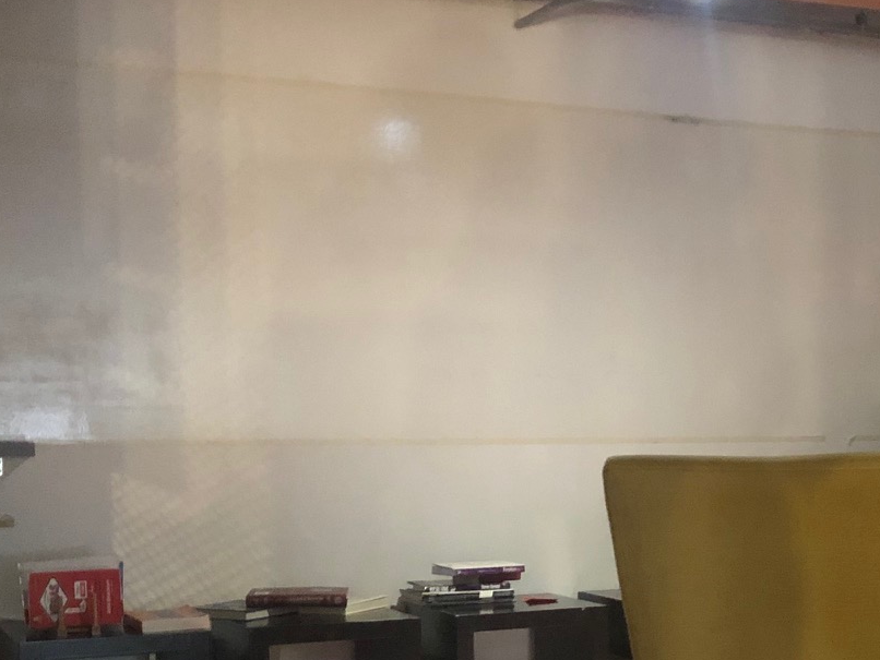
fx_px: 1780
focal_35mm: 70
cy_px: 566
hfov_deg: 26.8
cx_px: 790
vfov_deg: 20.7
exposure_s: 1/4
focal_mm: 3.99
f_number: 1.8
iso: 200
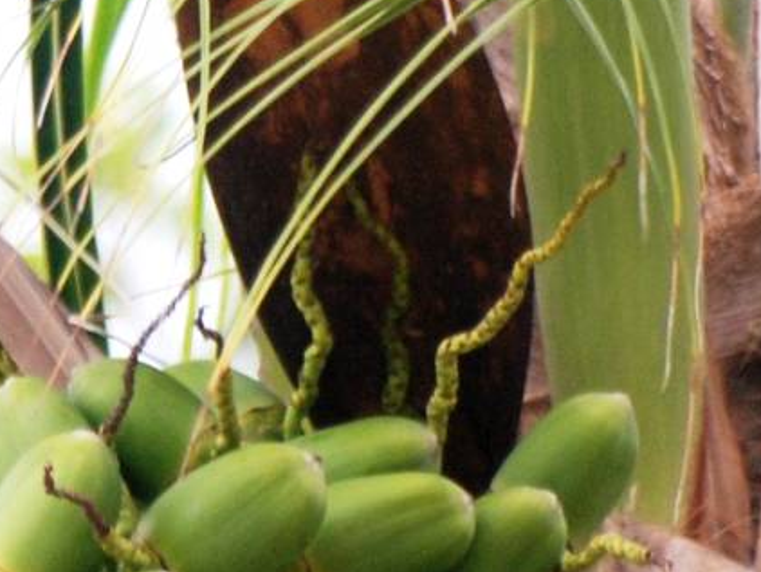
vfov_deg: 0.9
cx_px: -648
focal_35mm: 1640
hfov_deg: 1.2
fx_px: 36074
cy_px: 275
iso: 400
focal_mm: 300
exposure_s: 1/200
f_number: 5.6
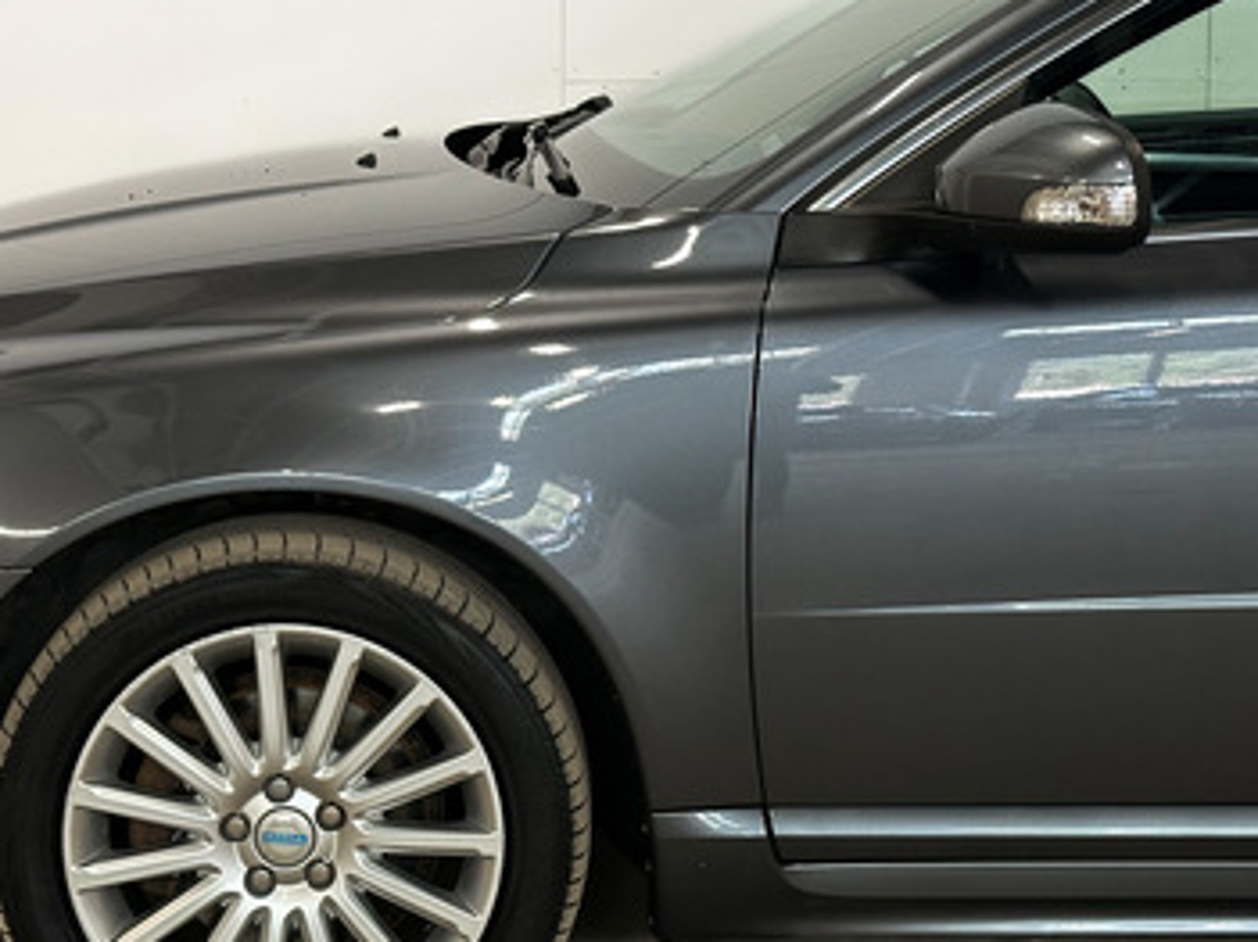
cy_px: 358
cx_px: 559
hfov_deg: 23.8
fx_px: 2979
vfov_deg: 18.0
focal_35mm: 82
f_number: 1.8
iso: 100
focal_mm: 6.86
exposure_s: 1/50
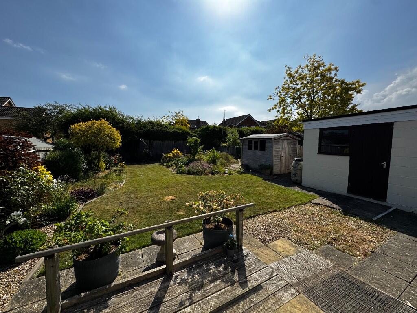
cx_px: 208
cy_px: 156
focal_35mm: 14
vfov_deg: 85.7
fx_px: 169
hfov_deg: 102.1
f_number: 2.2
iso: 50
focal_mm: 2.22
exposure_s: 1/2874
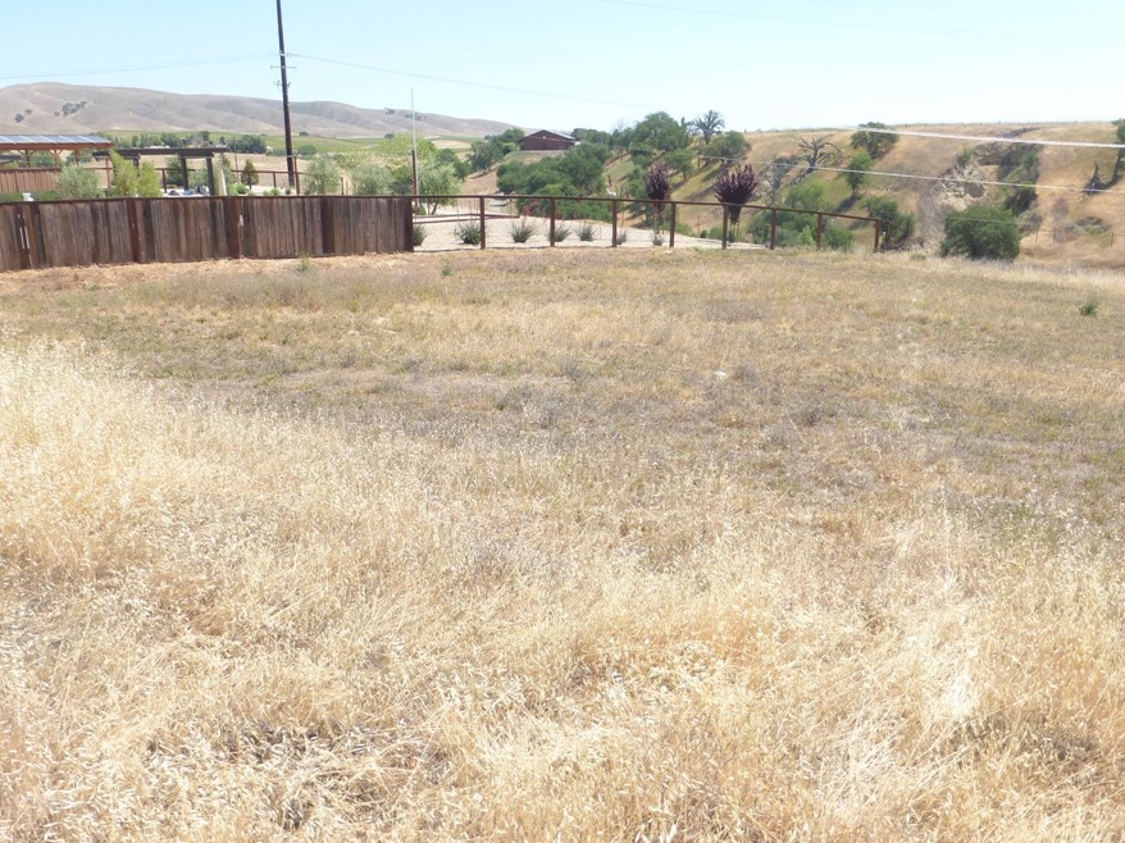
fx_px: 910
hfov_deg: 63.4
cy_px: 420
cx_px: 527
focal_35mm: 28
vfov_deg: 49.7
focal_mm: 4.3
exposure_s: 1/500
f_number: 4
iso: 100
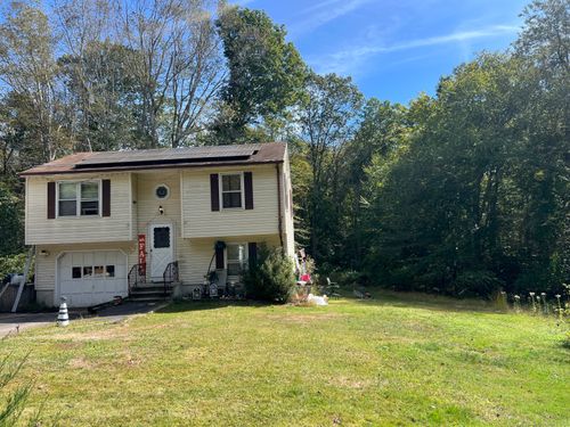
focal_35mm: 26
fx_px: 428
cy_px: 214
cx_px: 285
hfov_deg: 67.3
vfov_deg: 53.1
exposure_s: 1/1412
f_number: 1.5
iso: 50
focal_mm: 5.7
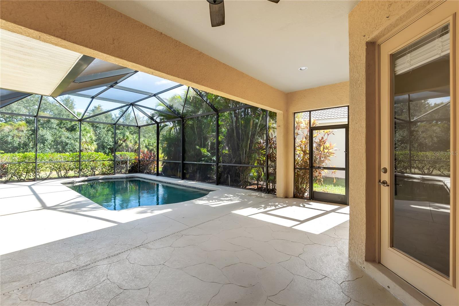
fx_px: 191
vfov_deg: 77.3
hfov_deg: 100.4
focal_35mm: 15
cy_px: 153
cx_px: 230
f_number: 8
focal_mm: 10
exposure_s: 1/30
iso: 100
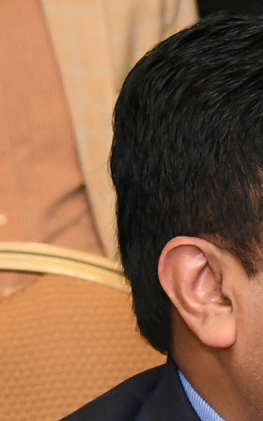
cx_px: 279
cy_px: 605
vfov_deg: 6.1
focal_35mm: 338
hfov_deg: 3.9
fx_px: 3875
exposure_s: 1/125
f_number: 5
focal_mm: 40
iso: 2000
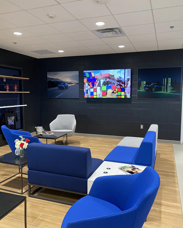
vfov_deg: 62.2
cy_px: 115
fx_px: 190
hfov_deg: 51.5
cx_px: 94
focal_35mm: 28
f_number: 1.8
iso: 250
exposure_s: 1/60
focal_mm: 4.25
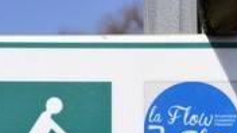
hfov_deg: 12.2
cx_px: 191
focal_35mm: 175
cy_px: 165
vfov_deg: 6.9
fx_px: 1100
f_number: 13
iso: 200
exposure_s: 1/320
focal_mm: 70
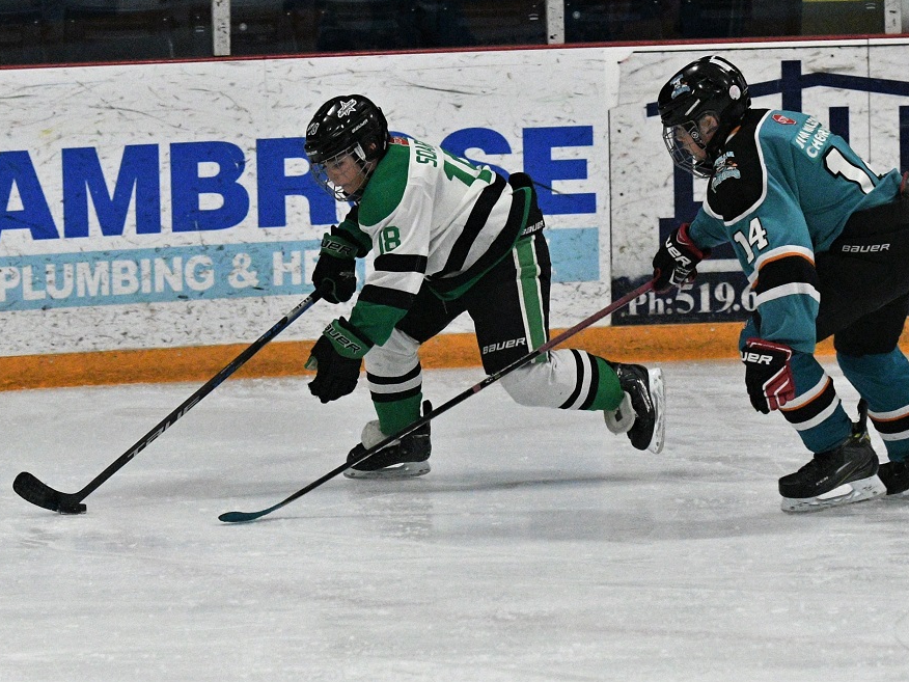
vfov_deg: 11.1
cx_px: 471
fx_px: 3519
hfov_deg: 14.7
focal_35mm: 134
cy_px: 343
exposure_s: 1/1000
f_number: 4.5
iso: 7200
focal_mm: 82
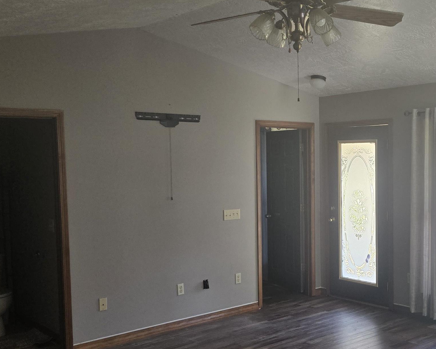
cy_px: 181
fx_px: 581
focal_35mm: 45
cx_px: 329
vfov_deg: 33.4
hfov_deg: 40.0
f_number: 1.8
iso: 160
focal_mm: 5.4
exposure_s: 1/120
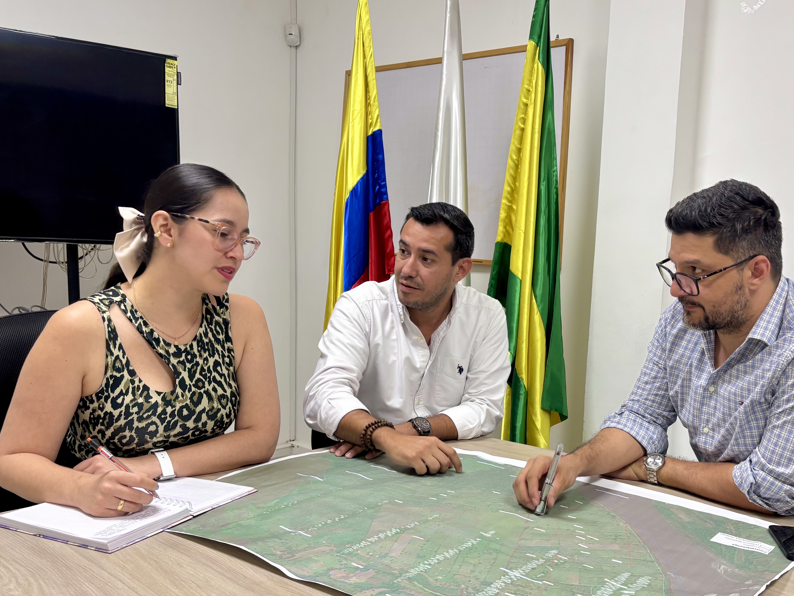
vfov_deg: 41.6
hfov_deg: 53.4
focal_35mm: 34
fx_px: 780
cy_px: 359
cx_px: 497
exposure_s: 1/60
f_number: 1.6
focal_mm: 5.96
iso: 100
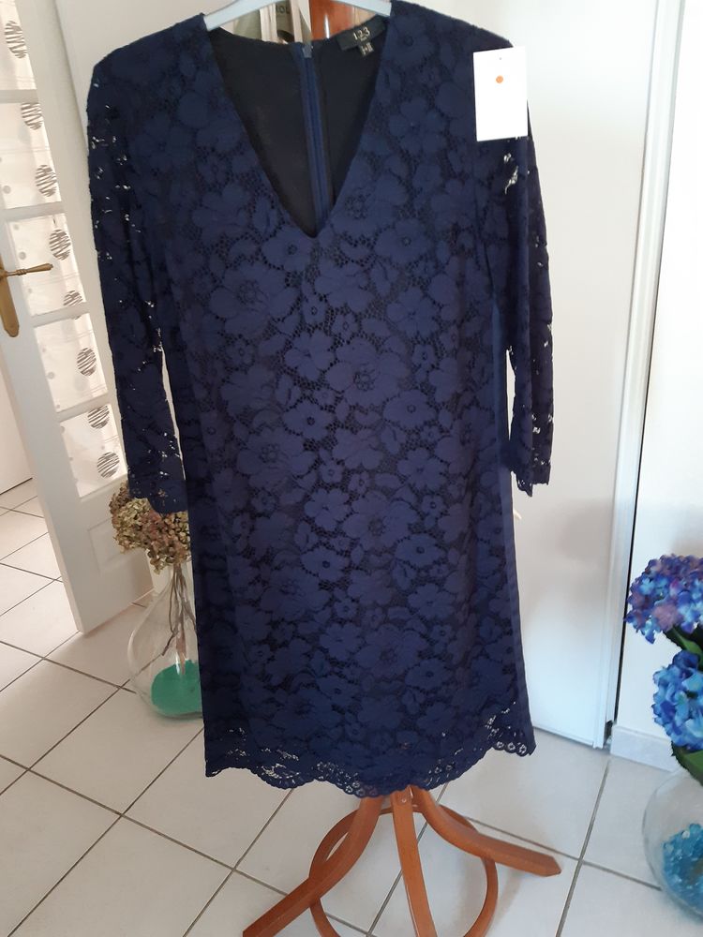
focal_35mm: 26
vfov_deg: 67.3
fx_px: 704
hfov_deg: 53.1
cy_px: 468
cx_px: 352
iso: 400
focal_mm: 3.92
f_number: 1.7
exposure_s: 1/25
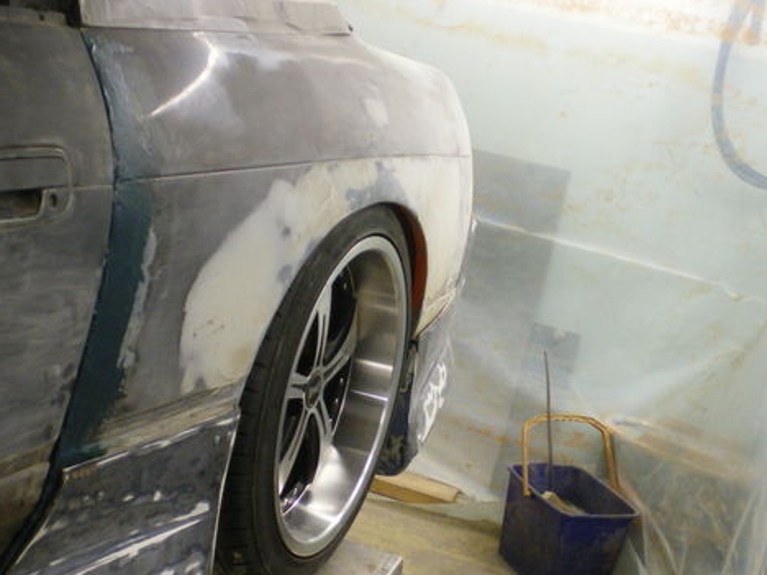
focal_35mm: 52
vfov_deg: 28.0
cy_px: 329
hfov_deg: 36.6
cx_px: 285
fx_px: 1152
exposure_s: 1/30
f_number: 3.1
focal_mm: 6.3
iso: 200
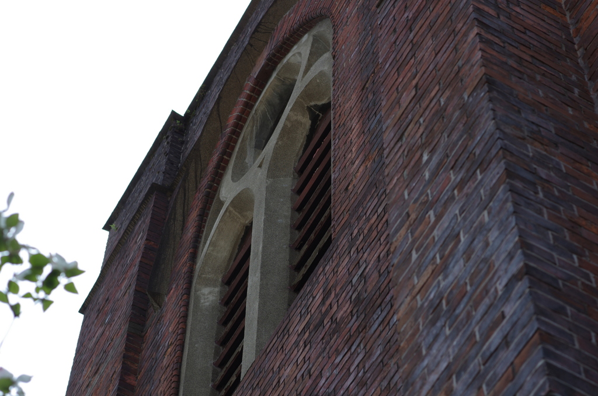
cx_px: 299
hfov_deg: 19.5
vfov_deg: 13.0
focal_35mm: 105
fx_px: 1740
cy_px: 198
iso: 100
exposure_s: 1/320
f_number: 5
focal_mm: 70
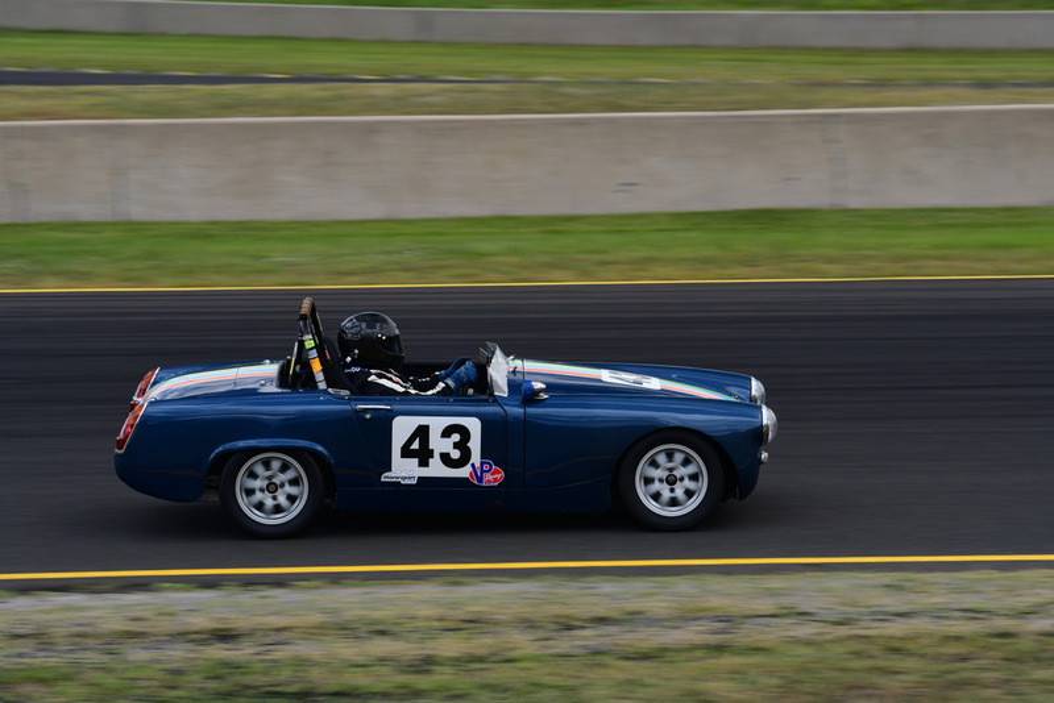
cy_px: 352
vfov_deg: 7.5
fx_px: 5359
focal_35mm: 183
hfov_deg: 11.2
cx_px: 527
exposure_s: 1/250
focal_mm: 122
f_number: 11
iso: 320
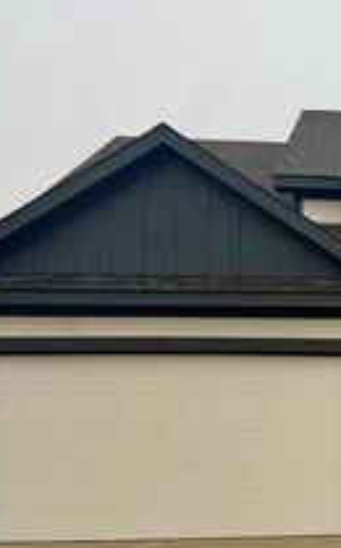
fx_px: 910
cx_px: 498
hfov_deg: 18.9
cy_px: 408
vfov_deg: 32.9
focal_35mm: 61
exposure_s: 1/358
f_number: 1.78
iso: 80
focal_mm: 6.76
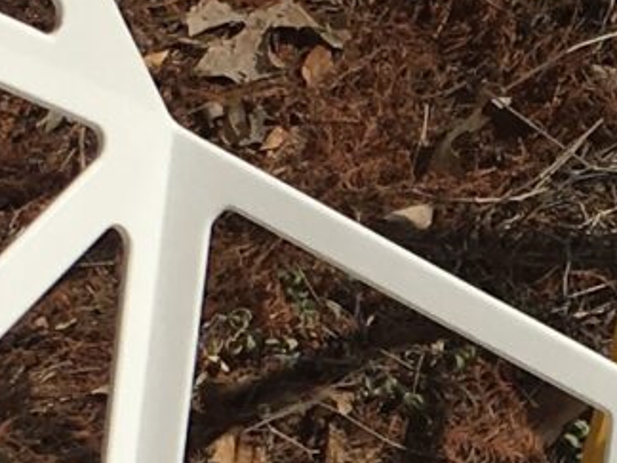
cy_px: 433
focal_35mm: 229
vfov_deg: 6.5
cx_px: 802
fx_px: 4082
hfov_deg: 8.5
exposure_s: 1/4808
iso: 25
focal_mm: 4.15
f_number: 2.2
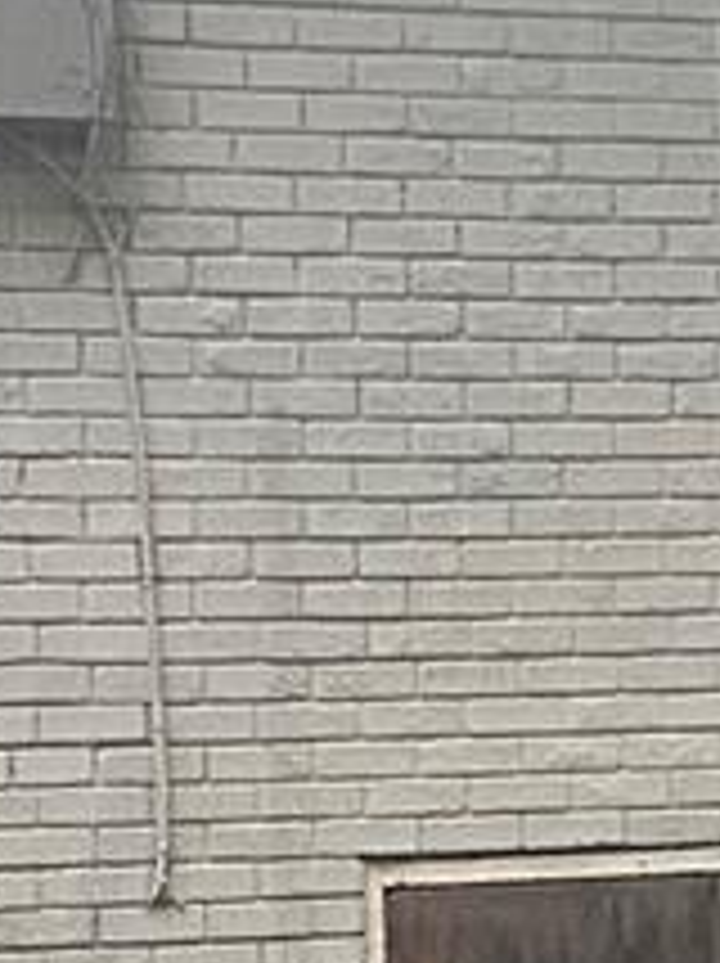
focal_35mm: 187
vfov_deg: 10.4
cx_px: 436
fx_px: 5196
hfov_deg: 7.9
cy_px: 1170
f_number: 1.8
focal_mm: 4.25
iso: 125
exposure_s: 1/90
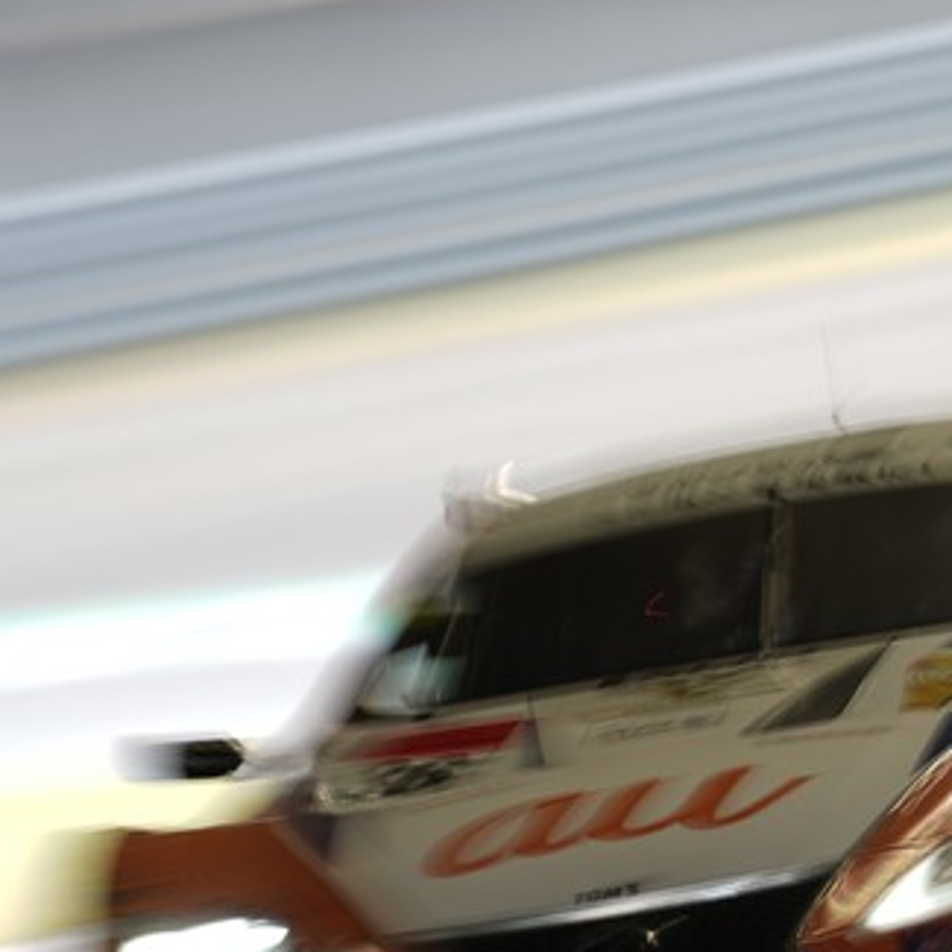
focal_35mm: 863
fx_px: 26852
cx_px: 902
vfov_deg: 2.0
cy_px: 600
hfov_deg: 2.0
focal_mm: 459
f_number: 11
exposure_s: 1/8
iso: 50
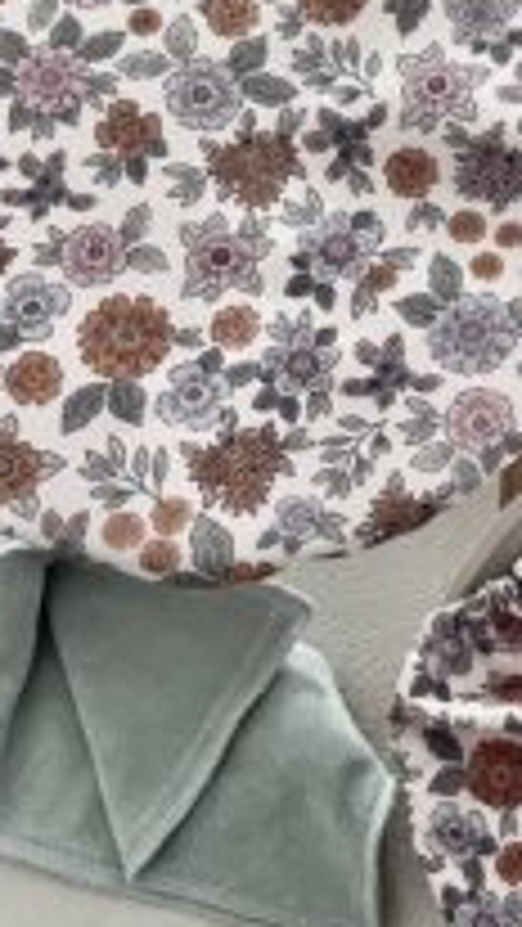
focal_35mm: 55
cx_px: 549
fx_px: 1352
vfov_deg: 37.8
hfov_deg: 21.0
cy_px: 441
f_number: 1.6
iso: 500
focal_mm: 5.1
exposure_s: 1/46
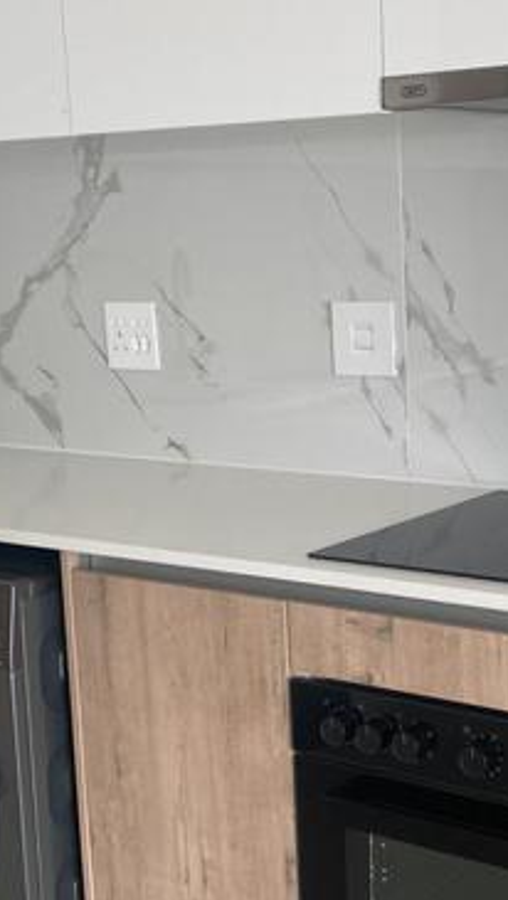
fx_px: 1481
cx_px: 404
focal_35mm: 62
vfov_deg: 33.8
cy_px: 498
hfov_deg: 19.3
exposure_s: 1/122
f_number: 1.8
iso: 64
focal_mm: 4.25
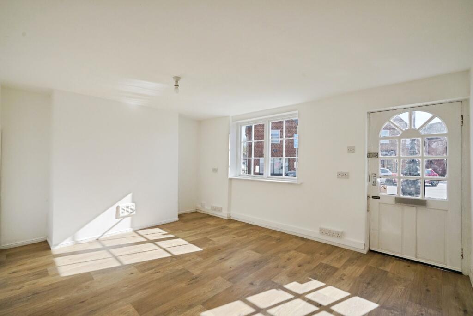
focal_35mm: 16
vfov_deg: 73.8
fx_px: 210
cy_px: 158
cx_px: 236
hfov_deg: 96.7
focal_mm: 16
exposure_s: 1/1000
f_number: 9
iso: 1250
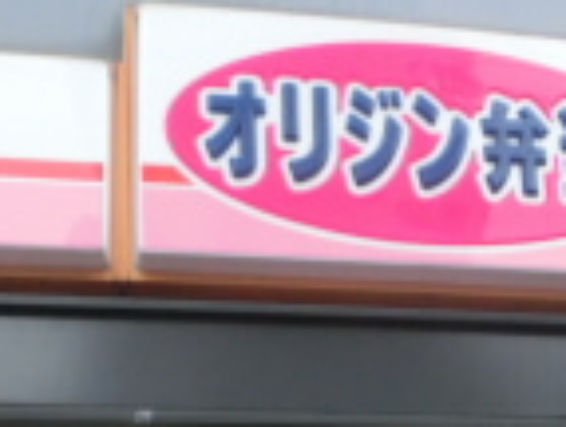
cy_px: 631
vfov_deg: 18.3
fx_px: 1180
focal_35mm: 72
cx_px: 384
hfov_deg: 26.8
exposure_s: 1/400
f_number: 3
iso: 800
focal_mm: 4.24
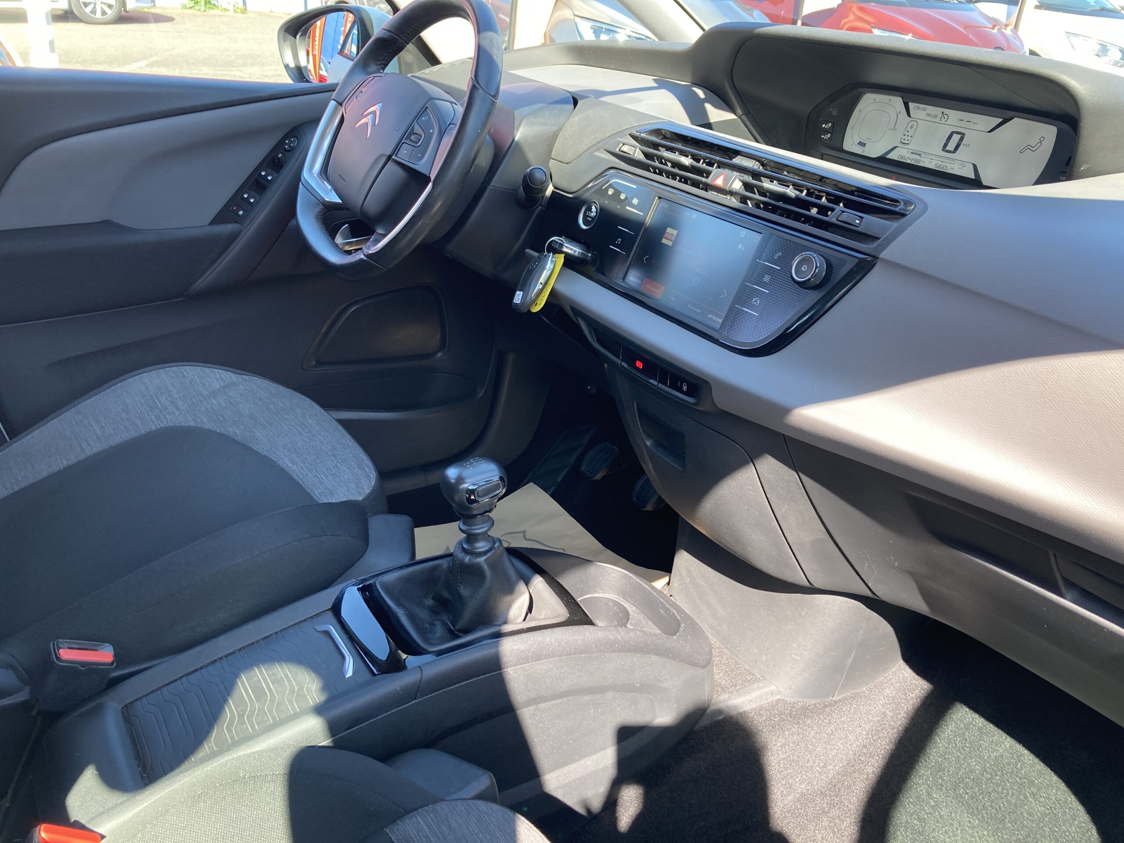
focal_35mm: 28
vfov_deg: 49.7
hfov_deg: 63.4
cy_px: 422
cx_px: 562
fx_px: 909
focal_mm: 3.99
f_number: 1.8
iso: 40
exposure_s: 1/121
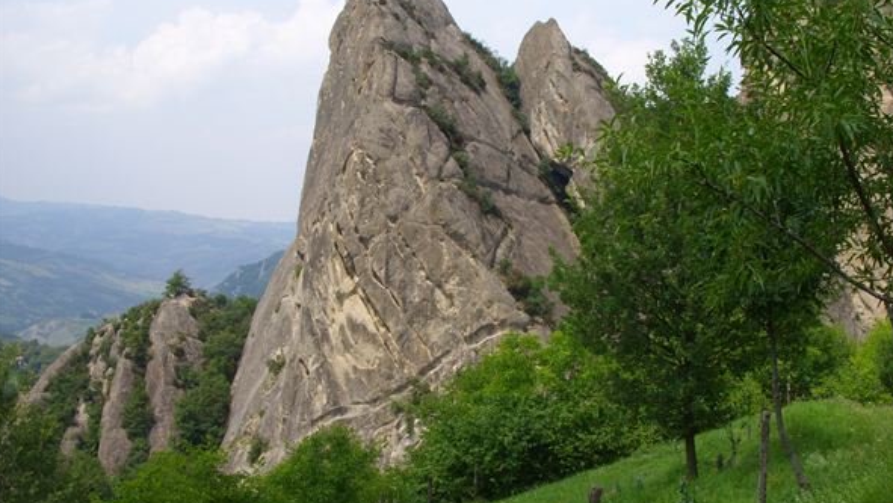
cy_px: 236
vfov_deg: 28.4
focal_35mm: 42
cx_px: 446
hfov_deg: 48.3
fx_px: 995
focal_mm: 7.8
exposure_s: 1/184
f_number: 7.4
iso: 50
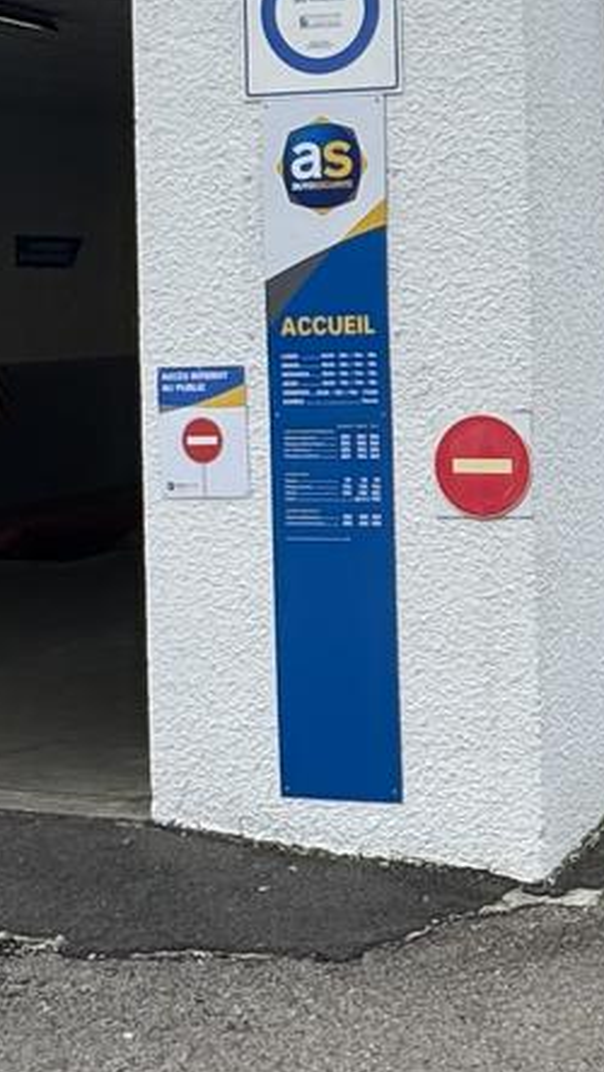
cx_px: 676
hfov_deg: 17.6
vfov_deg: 31.4
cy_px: 290
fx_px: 1878
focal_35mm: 66
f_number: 2.2
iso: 50
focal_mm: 2.22
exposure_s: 1/1299
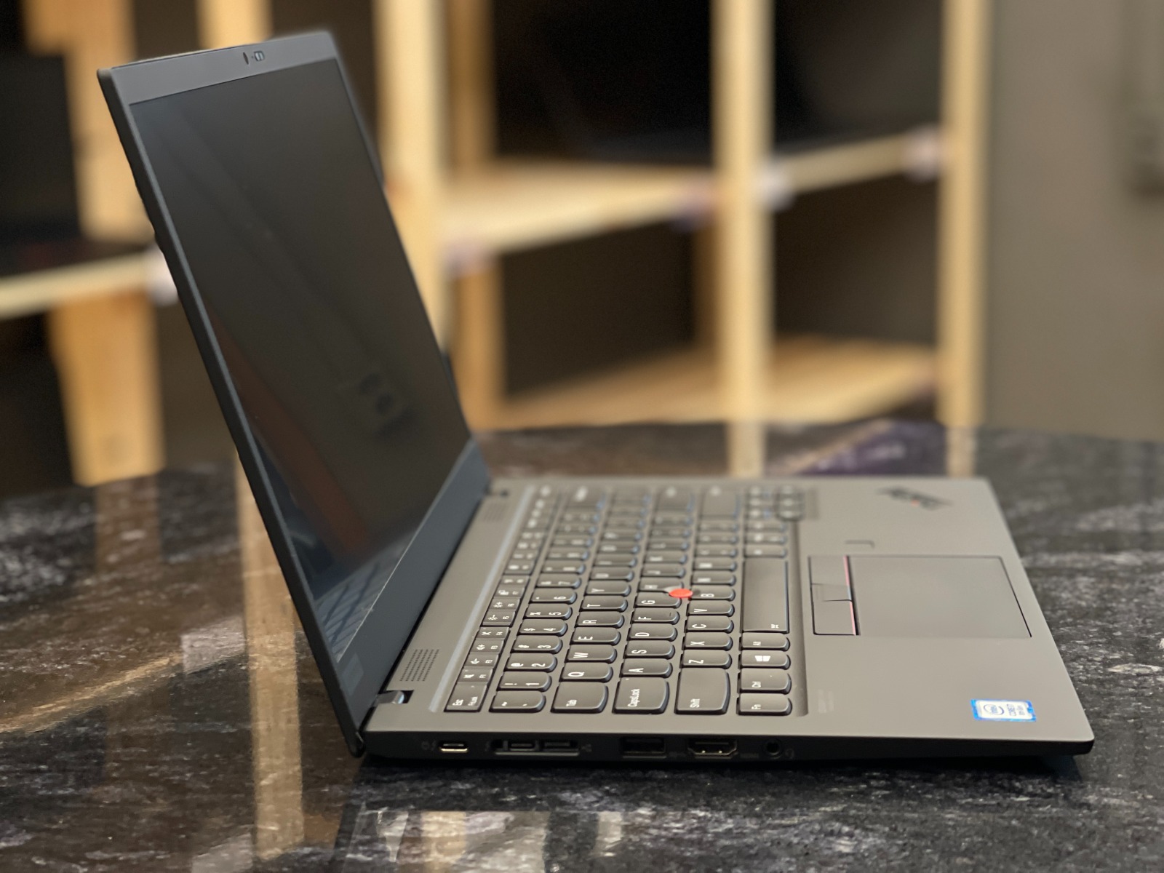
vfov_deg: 22.9
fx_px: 2152
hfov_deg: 30.3
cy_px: 436
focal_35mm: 64
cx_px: 582
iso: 200
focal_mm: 7.5
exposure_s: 1/40
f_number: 2.2
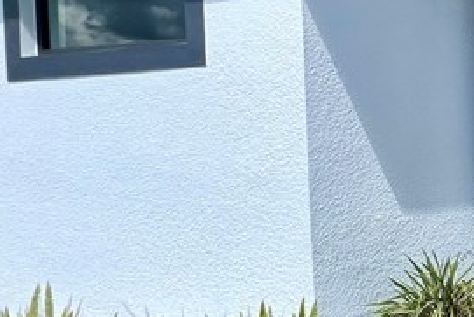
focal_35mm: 51
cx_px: 710
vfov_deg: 26.5
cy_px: 149
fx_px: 672
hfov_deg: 27.2
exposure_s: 1/1553
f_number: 1.8
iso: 32
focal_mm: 1.57
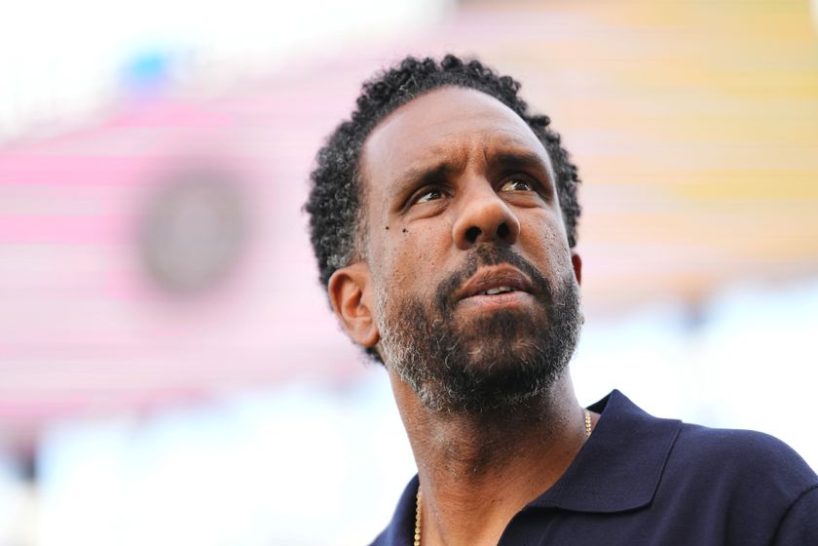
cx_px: 409
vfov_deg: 8.1
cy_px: 273
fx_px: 3862
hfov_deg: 12.1
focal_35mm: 170
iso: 1000
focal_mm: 170
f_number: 2.8
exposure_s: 1/1600
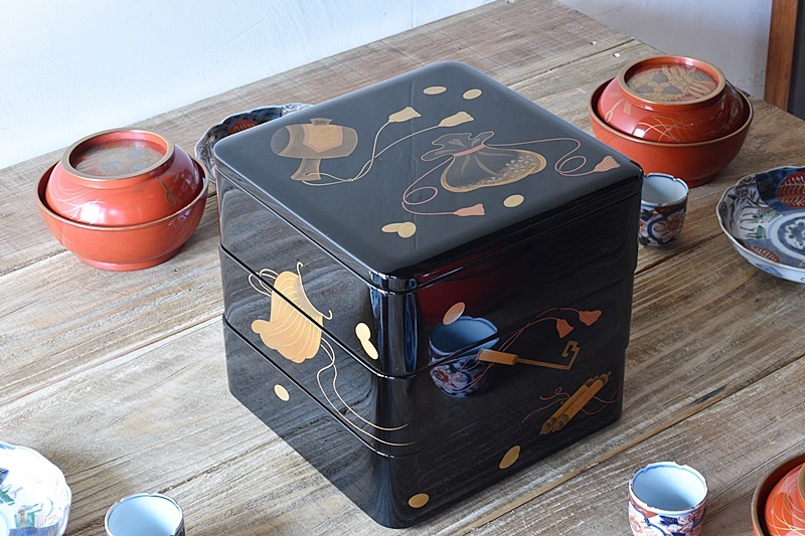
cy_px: 268
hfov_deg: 27.0
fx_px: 1677
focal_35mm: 75
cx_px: 402
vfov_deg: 18.2
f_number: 5
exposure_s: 1.3
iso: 400
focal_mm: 50
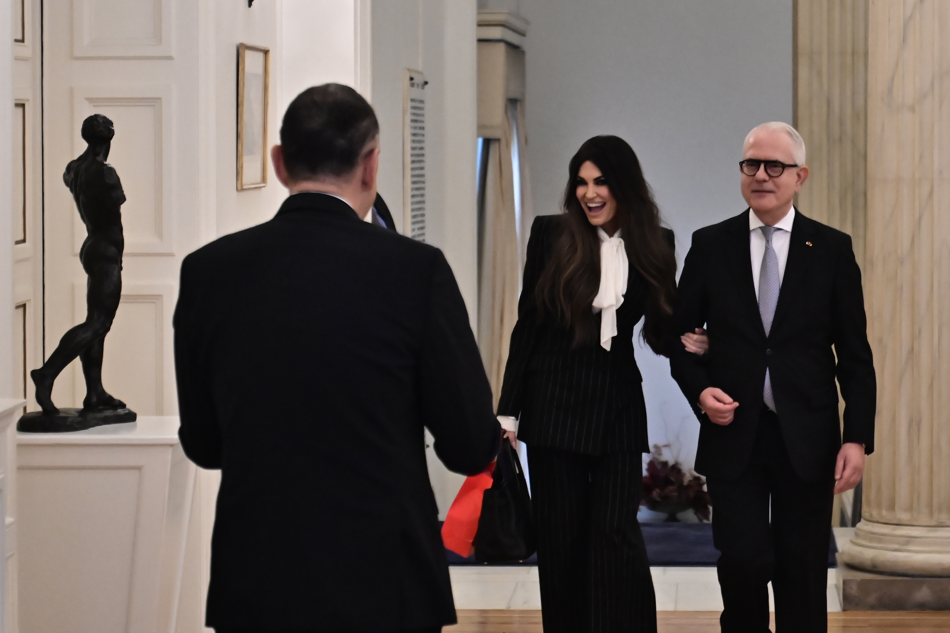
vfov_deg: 13.0
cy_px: 316
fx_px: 2771
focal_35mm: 105
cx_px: 475
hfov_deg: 19.5
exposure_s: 1/250
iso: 4000
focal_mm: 70
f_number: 4
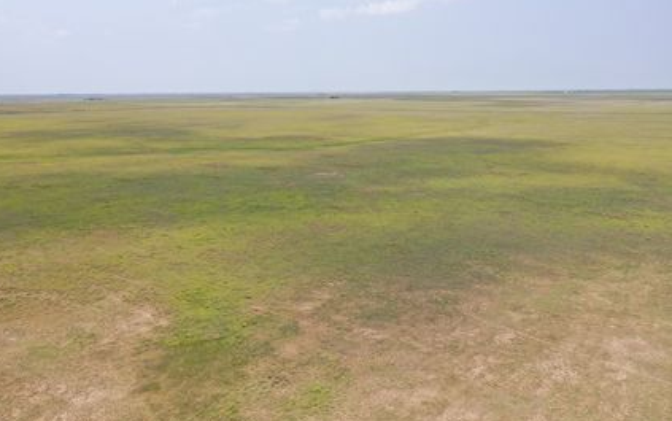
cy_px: 212
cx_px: 332
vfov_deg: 43.2
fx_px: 531
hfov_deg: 64.6
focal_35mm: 29
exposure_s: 1/400
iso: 100
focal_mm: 10.26
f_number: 5.6
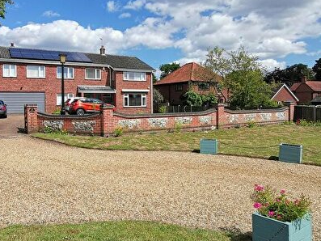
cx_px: 133
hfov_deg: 59.6
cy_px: 103
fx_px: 278
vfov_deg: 46.7
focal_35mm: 30
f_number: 2.2
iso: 50
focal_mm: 2.26
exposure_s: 1/1214
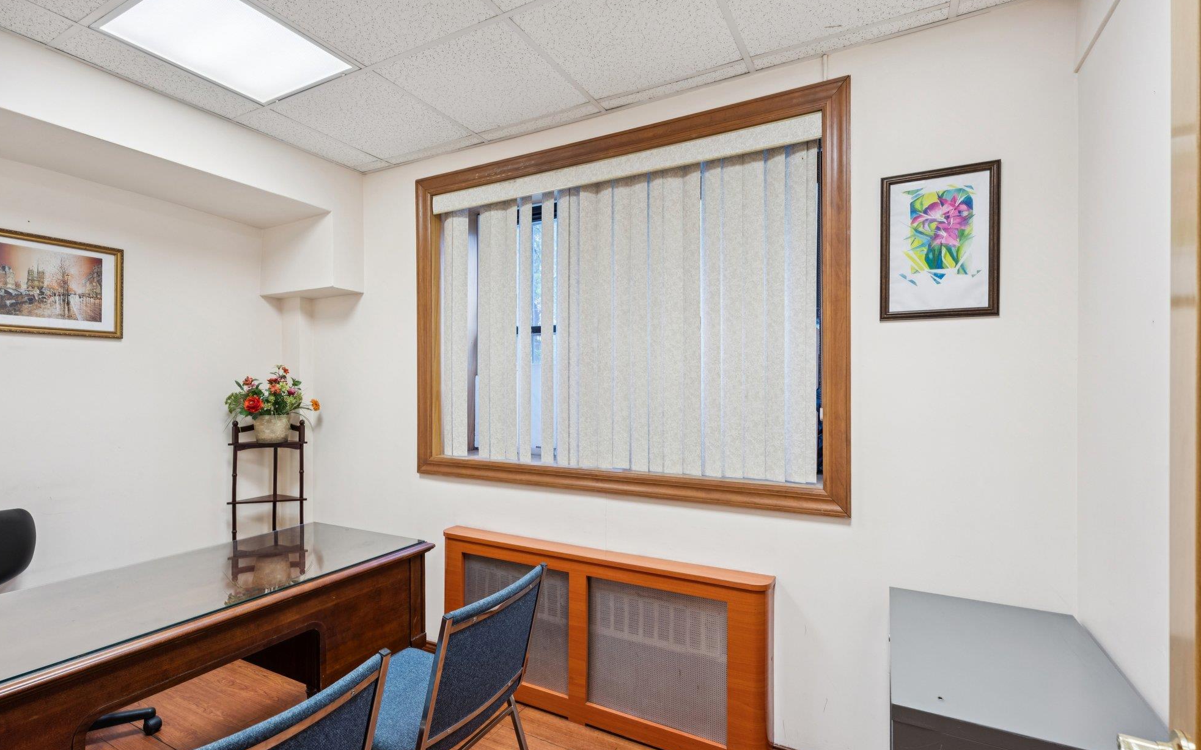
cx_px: 579
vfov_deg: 67.9
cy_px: 410
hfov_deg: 94.3
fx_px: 556
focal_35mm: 17
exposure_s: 1/25
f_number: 5.6
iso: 400
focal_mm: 16
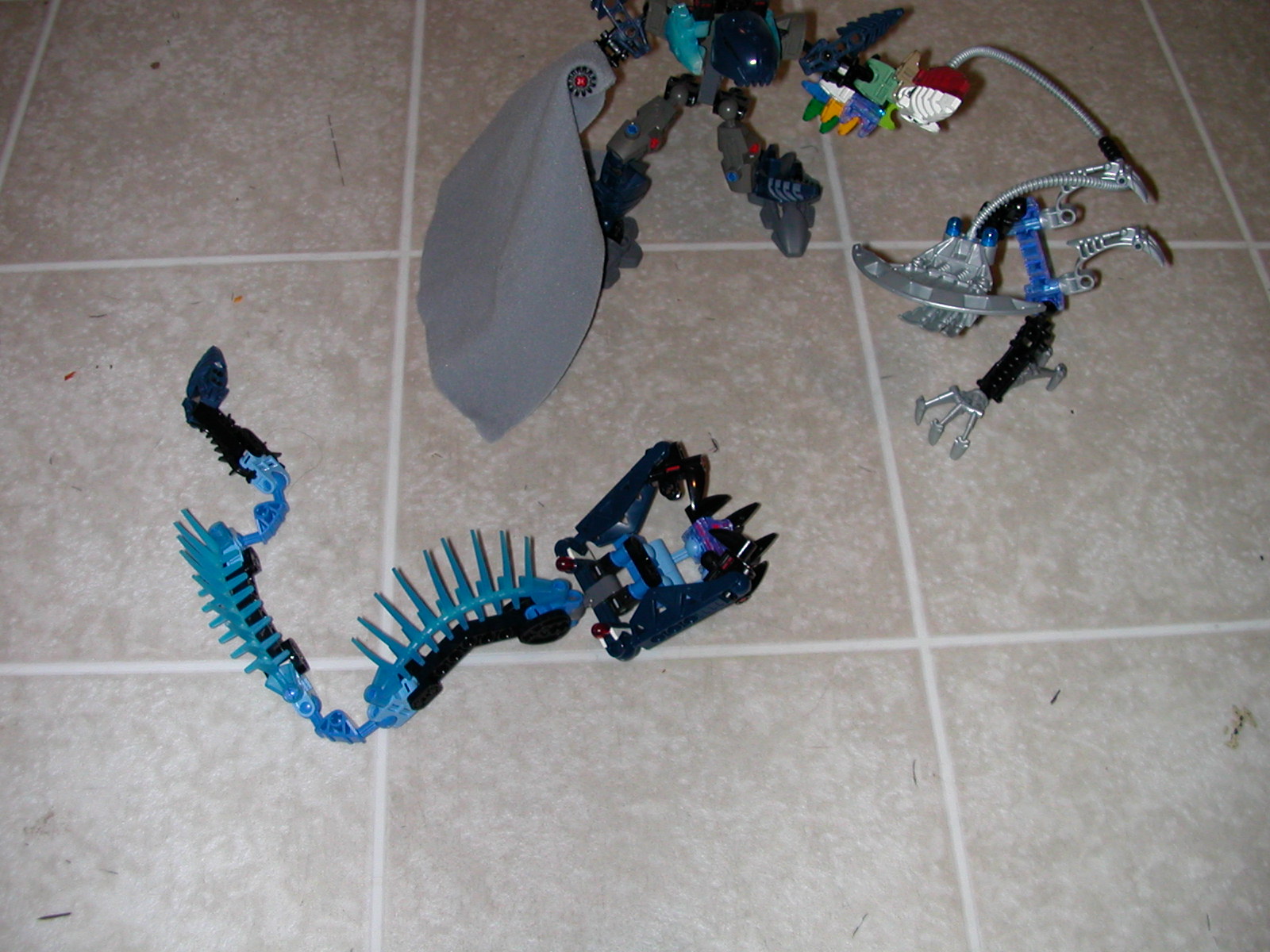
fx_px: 1357
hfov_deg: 50.1
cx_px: 635
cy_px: 476
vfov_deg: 38.7
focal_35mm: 37
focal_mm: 5.6
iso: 100
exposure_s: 1/59.9
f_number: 2.7
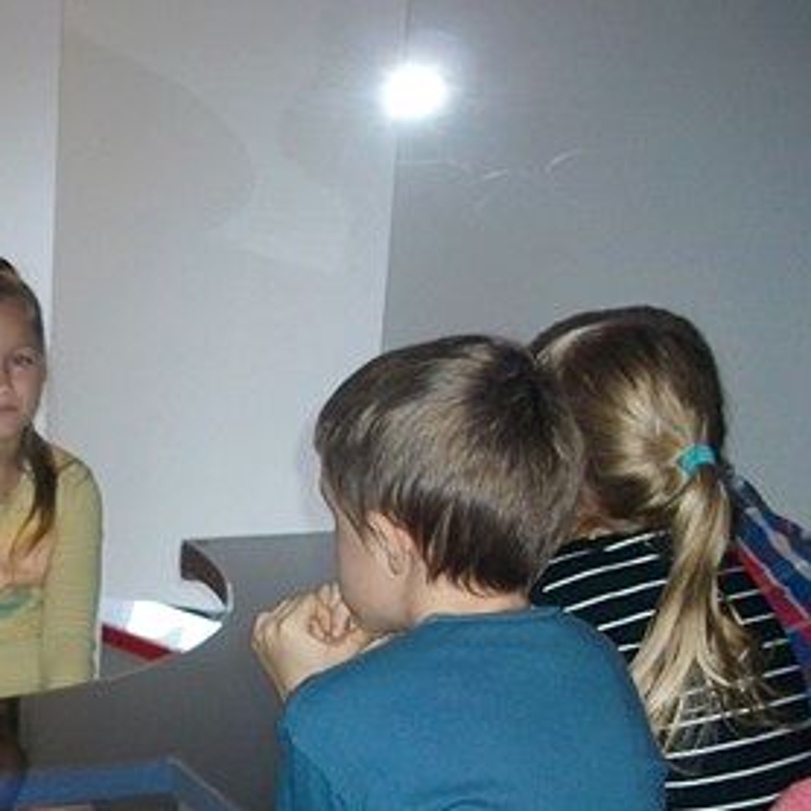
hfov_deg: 24.7
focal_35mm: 65
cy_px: 604
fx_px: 1723
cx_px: -76
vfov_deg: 26.2
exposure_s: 1/40
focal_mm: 5.7
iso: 125
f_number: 2.9
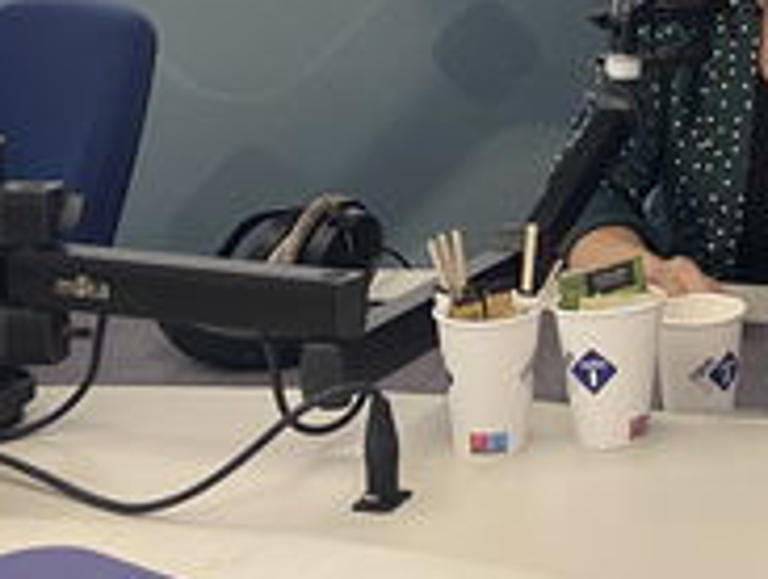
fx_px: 1778
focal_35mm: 80
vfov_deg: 17.8
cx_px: 877
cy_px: -63
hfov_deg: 22.7
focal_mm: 4.25
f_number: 1.8
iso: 100
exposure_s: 1/84
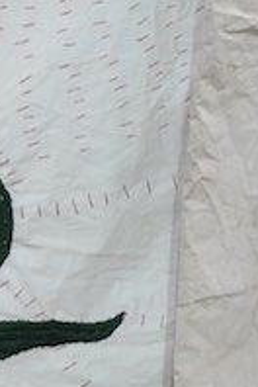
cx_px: 180
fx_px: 16339
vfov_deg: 1.4
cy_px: -159
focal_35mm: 1520
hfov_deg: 0.9
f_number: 4
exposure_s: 1/500
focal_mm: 200
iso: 1000
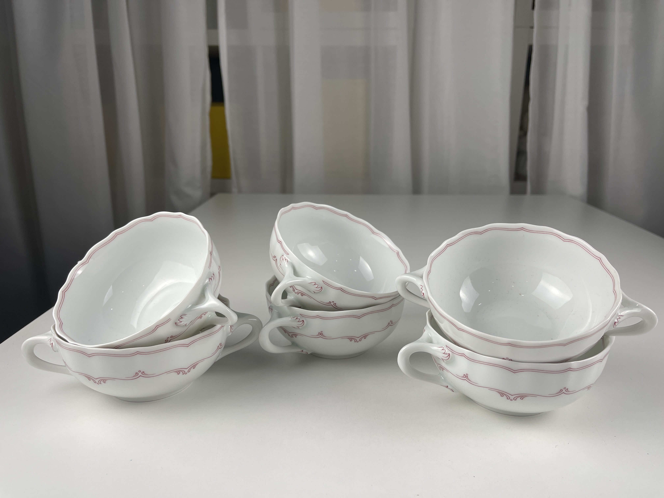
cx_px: 332
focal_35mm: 25
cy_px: 249
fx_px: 480
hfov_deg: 69.4
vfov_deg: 54.9
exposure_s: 1/248
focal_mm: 5.1
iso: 32
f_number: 1.6
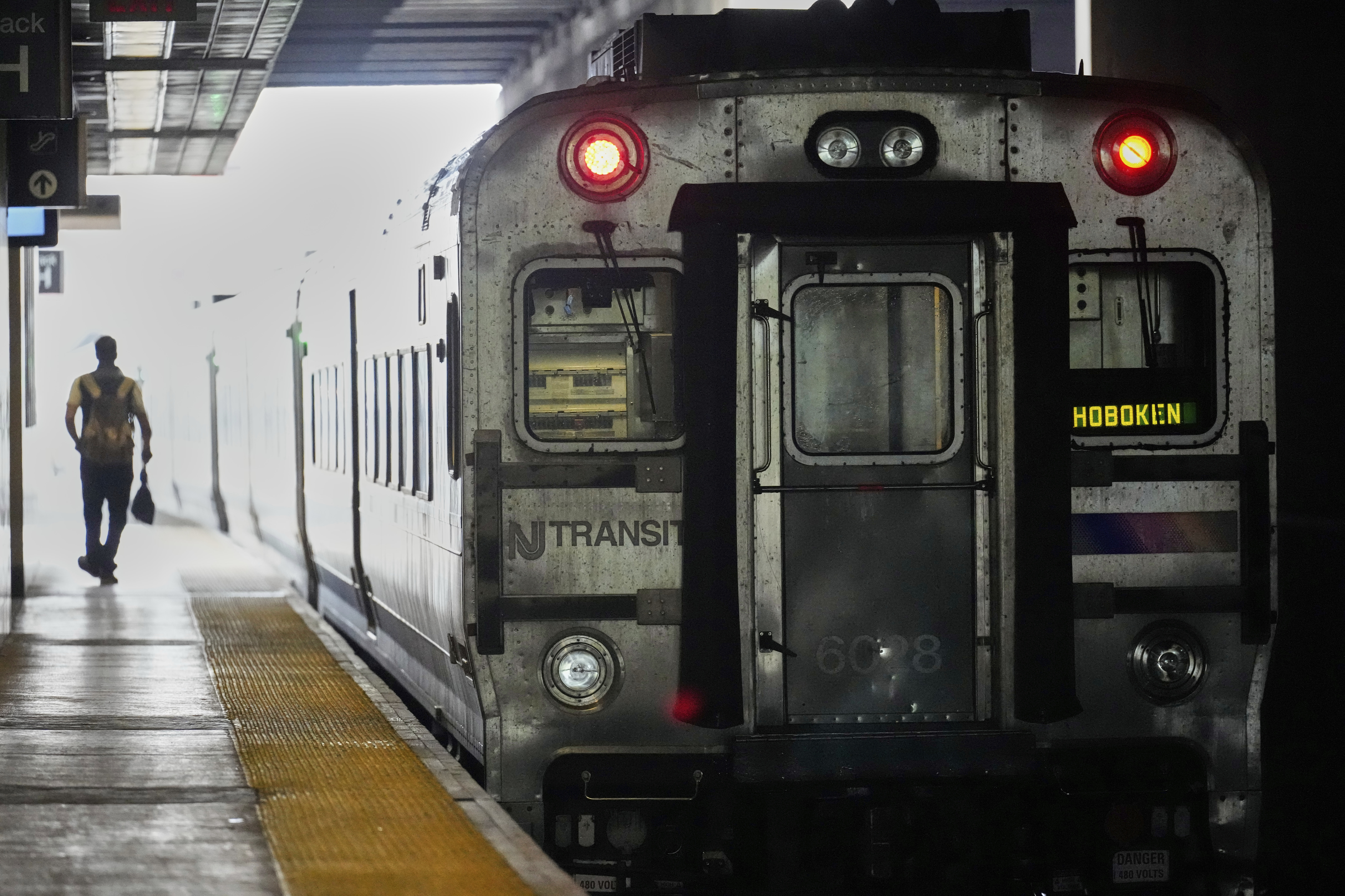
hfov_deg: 10.3
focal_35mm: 200
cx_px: 672
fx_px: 7472
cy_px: 448
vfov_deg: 6.9
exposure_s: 1/2000
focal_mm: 200
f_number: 2.8
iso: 12800
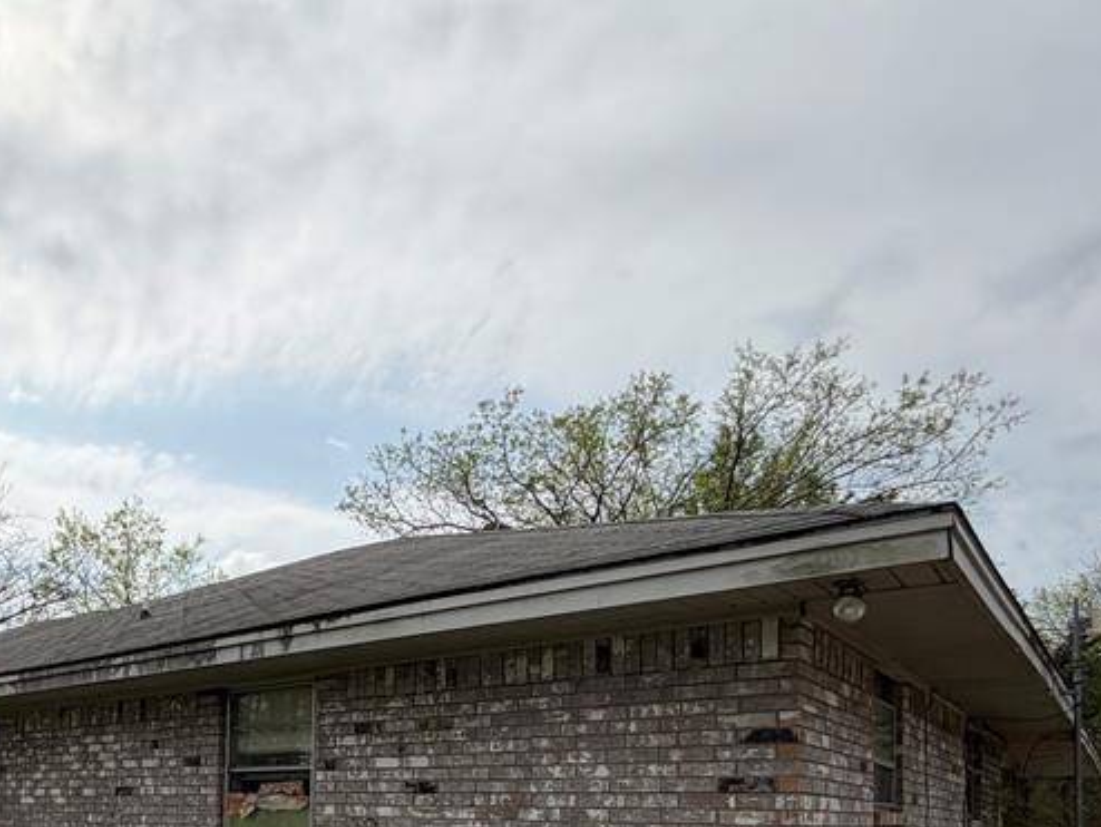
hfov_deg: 56.2
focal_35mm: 29
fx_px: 923
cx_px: 187
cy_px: 782
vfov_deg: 43.1
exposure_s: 1/1901
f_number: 2.2
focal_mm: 2.22
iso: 20
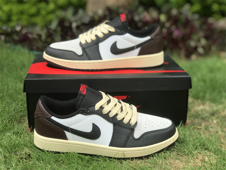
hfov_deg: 33.8
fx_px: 372
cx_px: 113
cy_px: 85
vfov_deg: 25.7
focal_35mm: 57
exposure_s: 1/209
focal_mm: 6.6
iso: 20
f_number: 2.8
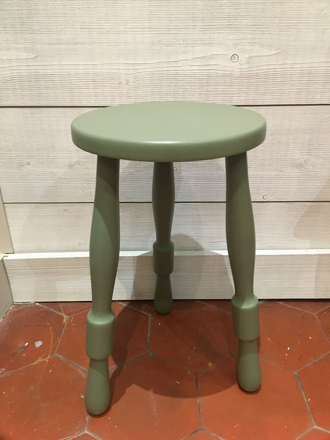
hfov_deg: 48.2
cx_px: 165
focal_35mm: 29
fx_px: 369
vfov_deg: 61.7
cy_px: 220
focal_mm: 4.15
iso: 250
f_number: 2.2
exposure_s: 1/17
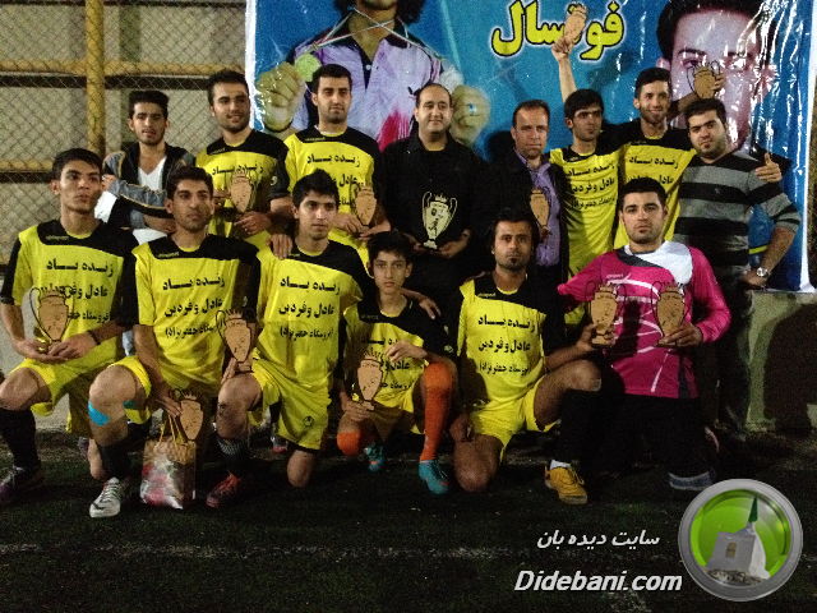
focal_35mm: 35
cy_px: 306
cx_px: 408
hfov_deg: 52.6
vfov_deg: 40.7
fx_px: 826
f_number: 2.4
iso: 800
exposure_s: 1/15
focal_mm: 4.28
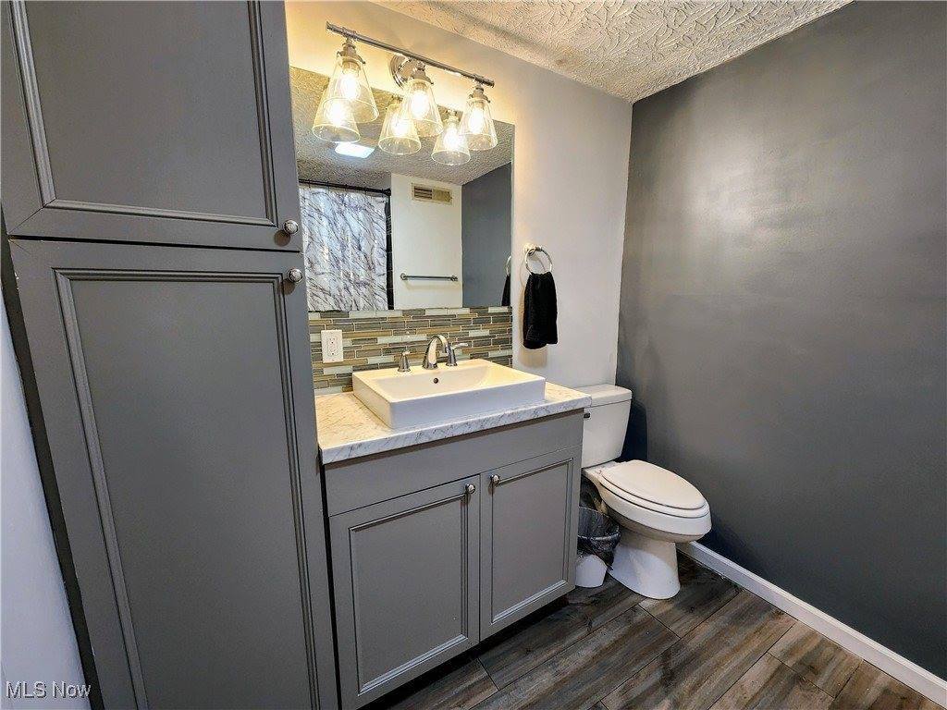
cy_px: 355
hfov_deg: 106.2
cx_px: 474
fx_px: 356
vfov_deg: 89.9
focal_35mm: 13
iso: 200
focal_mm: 2.2
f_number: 2.2
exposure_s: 1/60
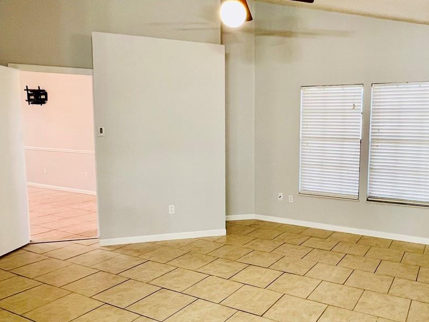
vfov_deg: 53.1
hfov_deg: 65.0
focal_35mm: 26
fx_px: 322
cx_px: 297
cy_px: 163
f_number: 1.8
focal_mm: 1.57
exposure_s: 1/60
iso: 160
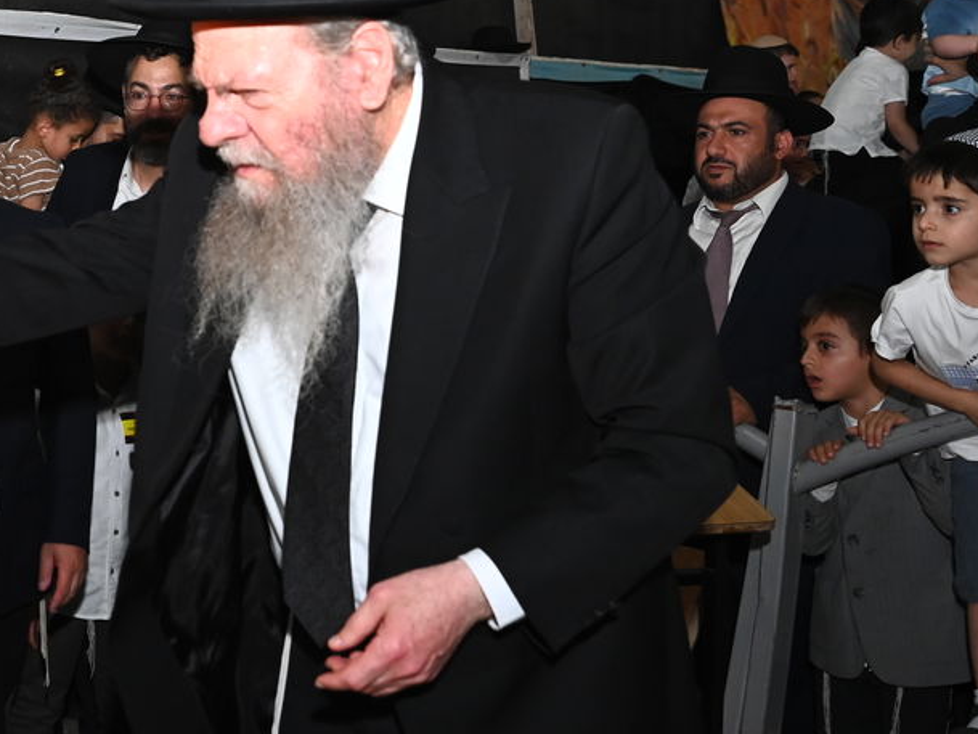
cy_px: 289
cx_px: -16
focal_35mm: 53
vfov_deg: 27.5
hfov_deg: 33.0
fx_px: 1498
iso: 2000
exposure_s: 1/200
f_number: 5
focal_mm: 24
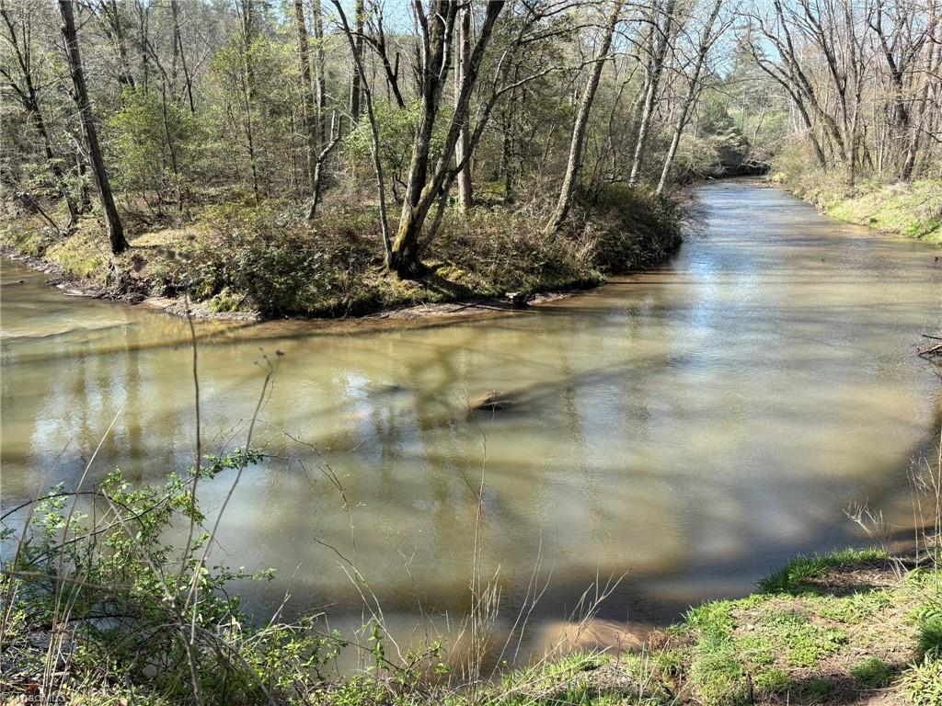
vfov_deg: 53.1
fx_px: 708
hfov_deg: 67.3
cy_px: 353
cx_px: 471
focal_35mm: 26
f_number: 1.6
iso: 50
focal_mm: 5.96
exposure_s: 1/820
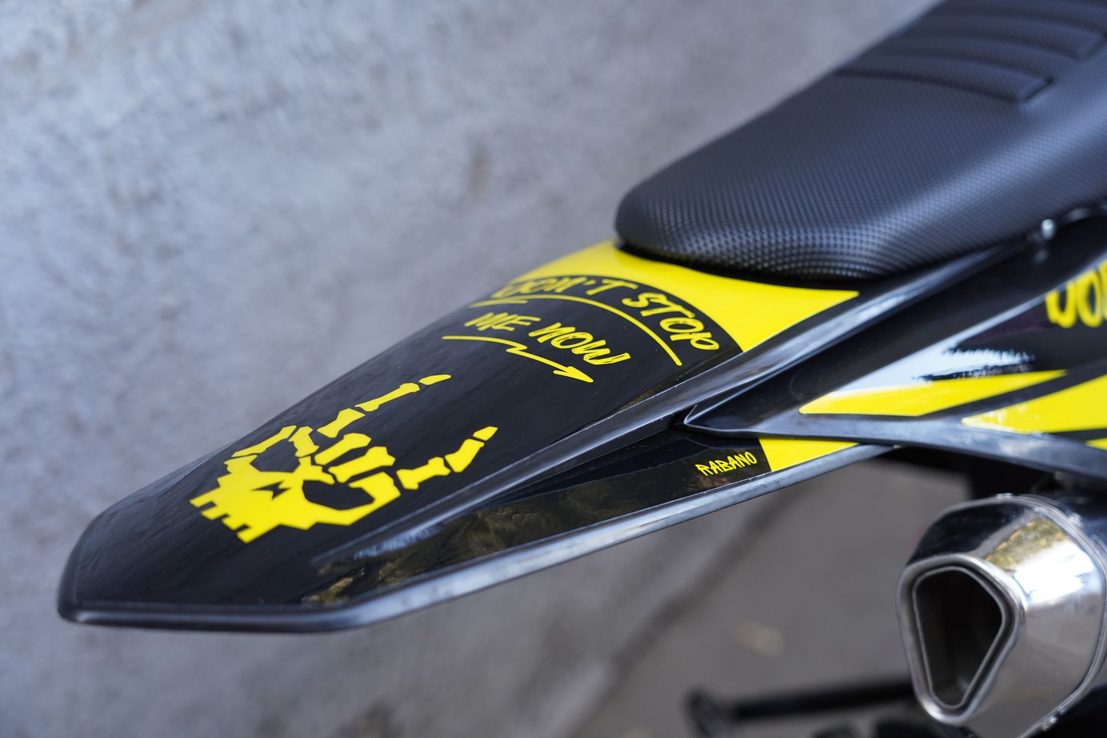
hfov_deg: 31.9
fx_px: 1937
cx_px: 554
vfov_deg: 21.6
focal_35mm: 63
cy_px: 369
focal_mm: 63
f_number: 4
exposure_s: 1/160
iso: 640
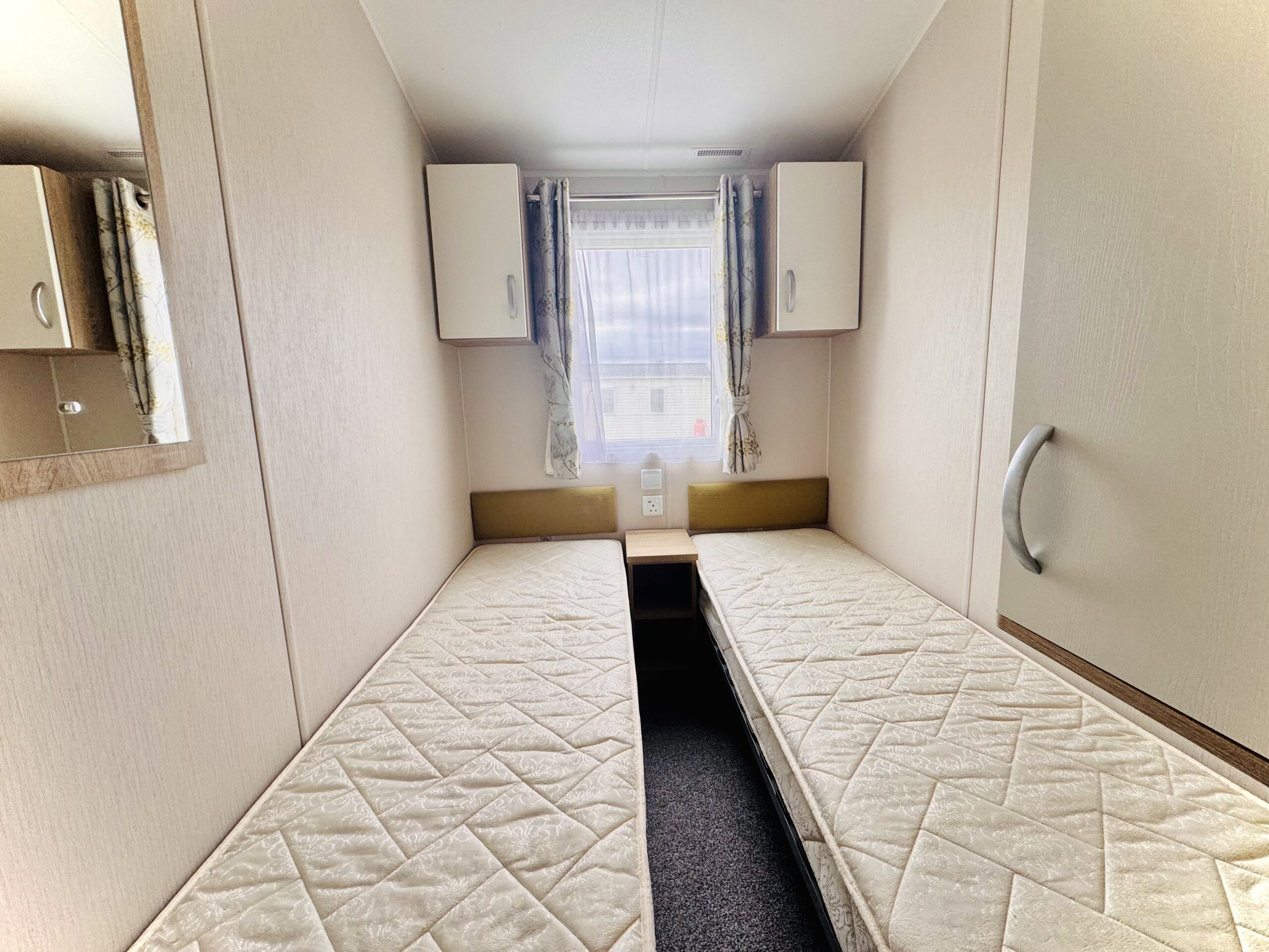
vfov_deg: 85.7
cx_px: 634
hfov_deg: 102.1
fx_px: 513
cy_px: 476
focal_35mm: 14
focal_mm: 2.22
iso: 160
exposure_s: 1/99
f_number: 2.2
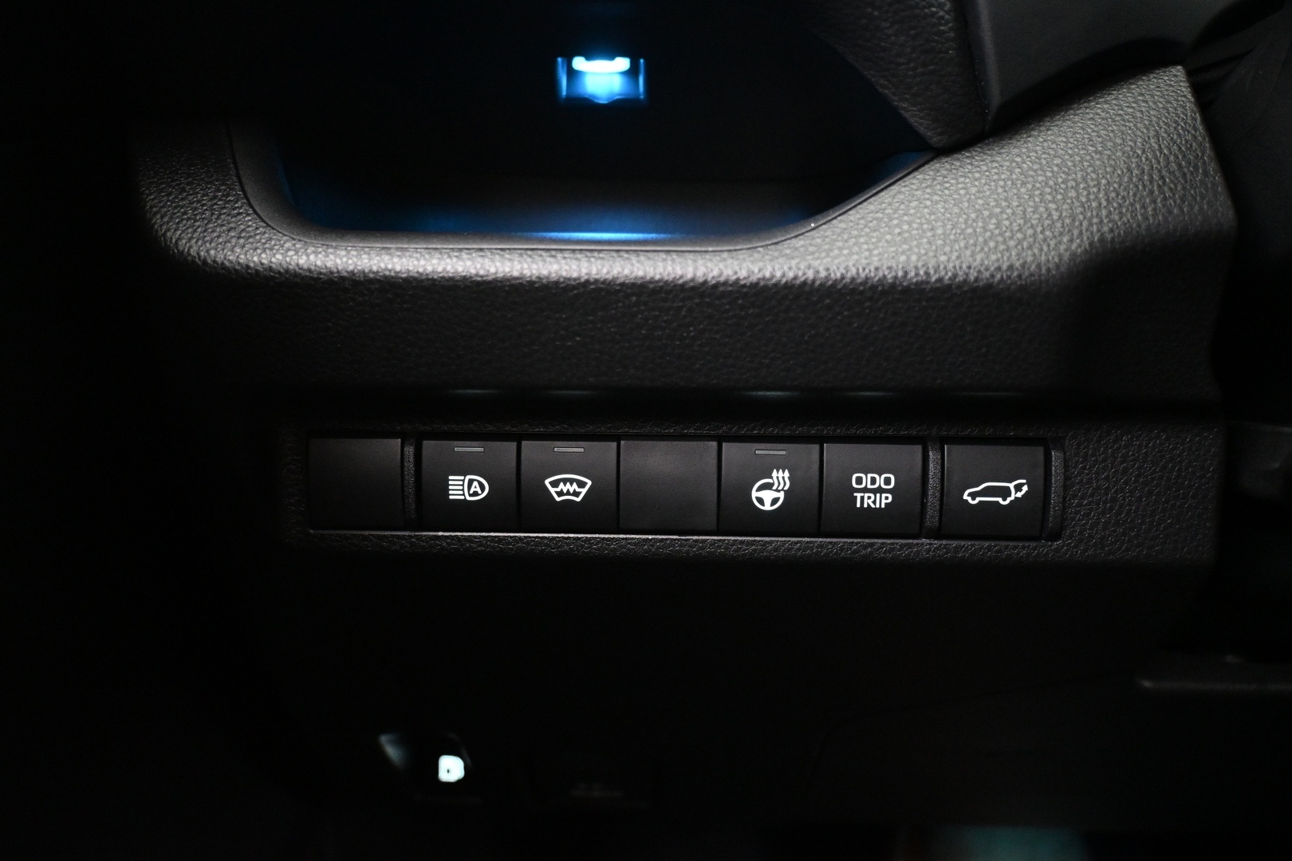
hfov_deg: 63.2
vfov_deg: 44.6
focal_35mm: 29
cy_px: 430
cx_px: 646
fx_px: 1050
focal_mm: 19.5
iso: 4000
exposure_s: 1/8
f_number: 3.8
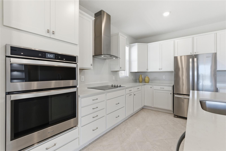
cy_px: 76
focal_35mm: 16
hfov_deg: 96.7
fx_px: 101
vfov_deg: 73.8
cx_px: 113
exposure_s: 1/40
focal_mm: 16
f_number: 9
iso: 320
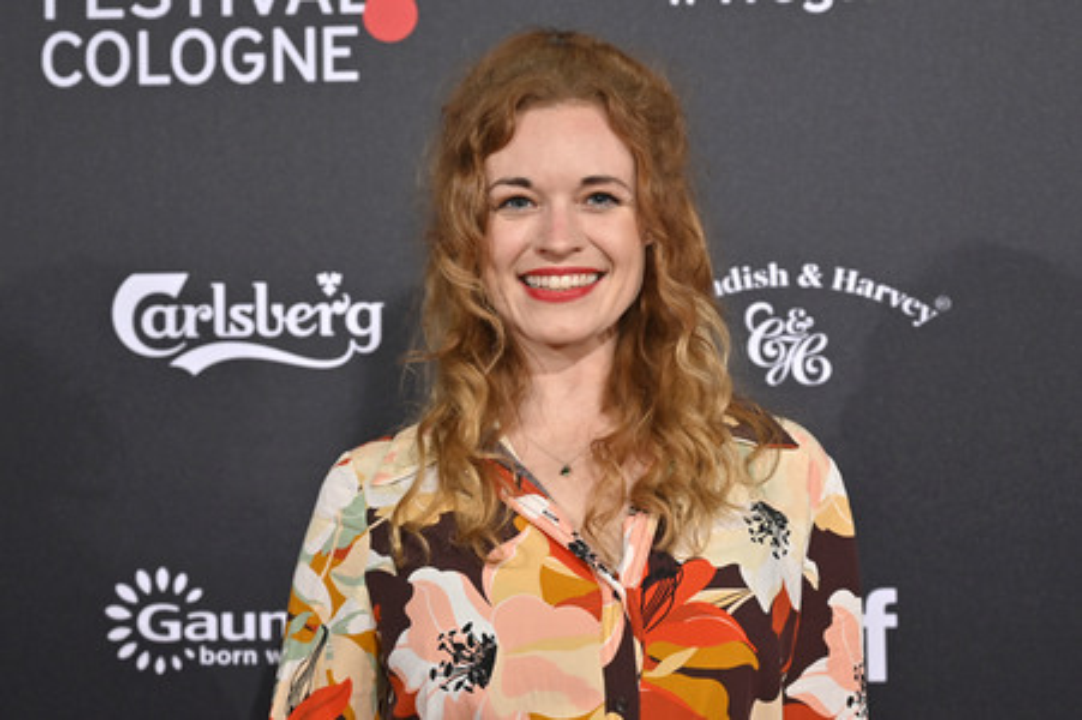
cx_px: 541
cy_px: 360
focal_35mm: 58
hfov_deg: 34.5
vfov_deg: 23.3
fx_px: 1742
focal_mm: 58
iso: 800
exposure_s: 1/200
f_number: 4
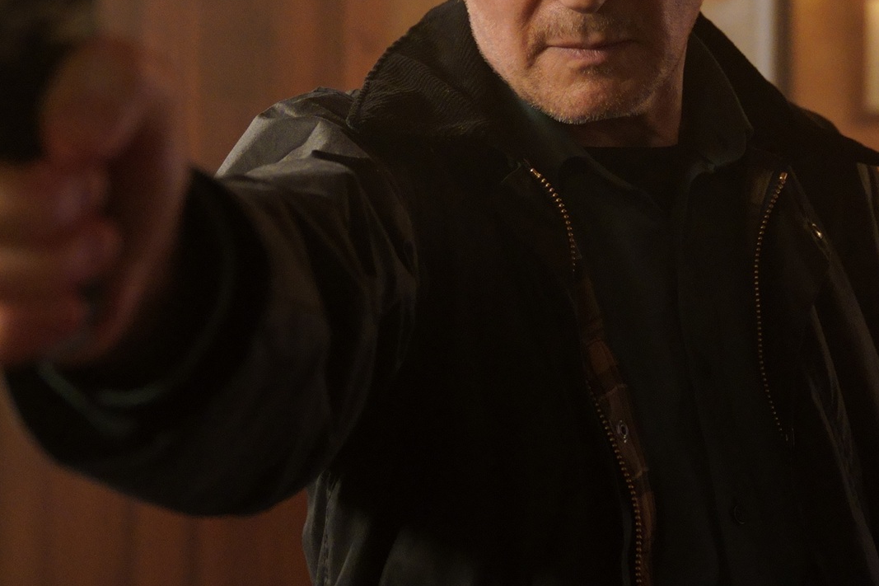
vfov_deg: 15.0
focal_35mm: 90
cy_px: 63
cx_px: 402
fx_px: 2197
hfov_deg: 22.6
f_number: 2.8
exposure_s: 1/320
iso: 4000
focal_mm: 40
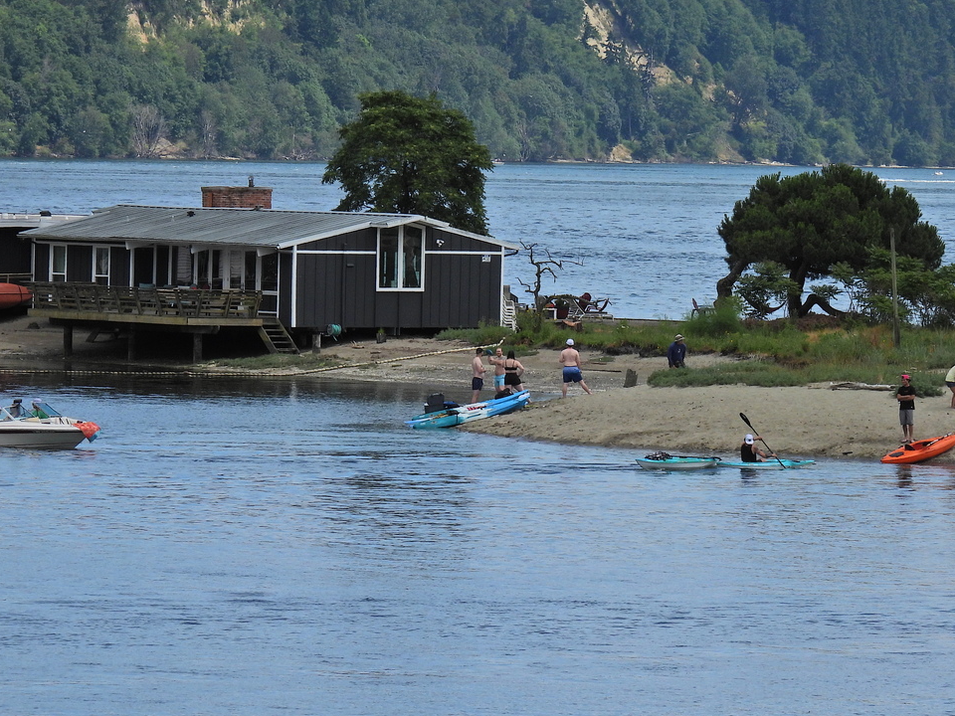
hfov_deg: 6.2
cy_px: 316
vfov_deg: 4.6
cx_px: 562
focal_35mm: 320
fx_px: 8828
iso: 100
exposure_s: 1/1250
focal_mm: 42.8
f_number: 4.5
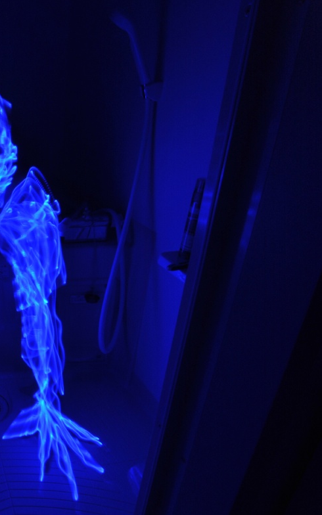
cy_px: 260
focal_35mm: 26
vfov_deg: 70.9
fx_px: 362
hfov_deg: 39.9
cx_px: -24
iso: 100
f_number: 20
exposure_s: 113
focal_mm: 11
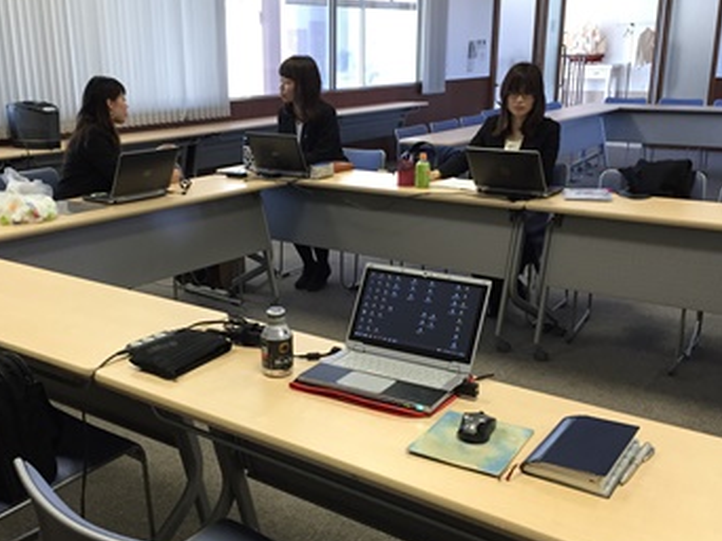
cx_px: 308
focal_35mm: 38
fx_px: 792
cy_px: 281
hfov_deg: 48.8
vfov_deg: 37.7
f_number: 2.2
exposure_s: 1/30
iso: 50
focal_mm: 4.15
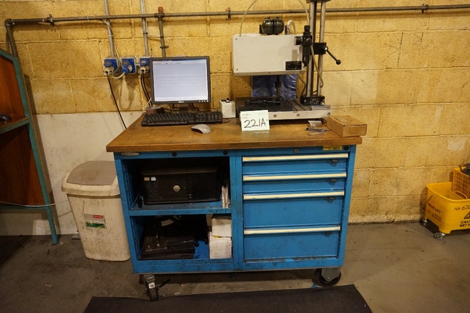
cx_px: 235
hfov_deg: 73.7
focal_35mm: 24
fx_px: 313
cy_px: 156
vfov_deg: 53.1
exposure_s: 1/125
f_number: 3.5
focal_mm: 16
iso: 3200
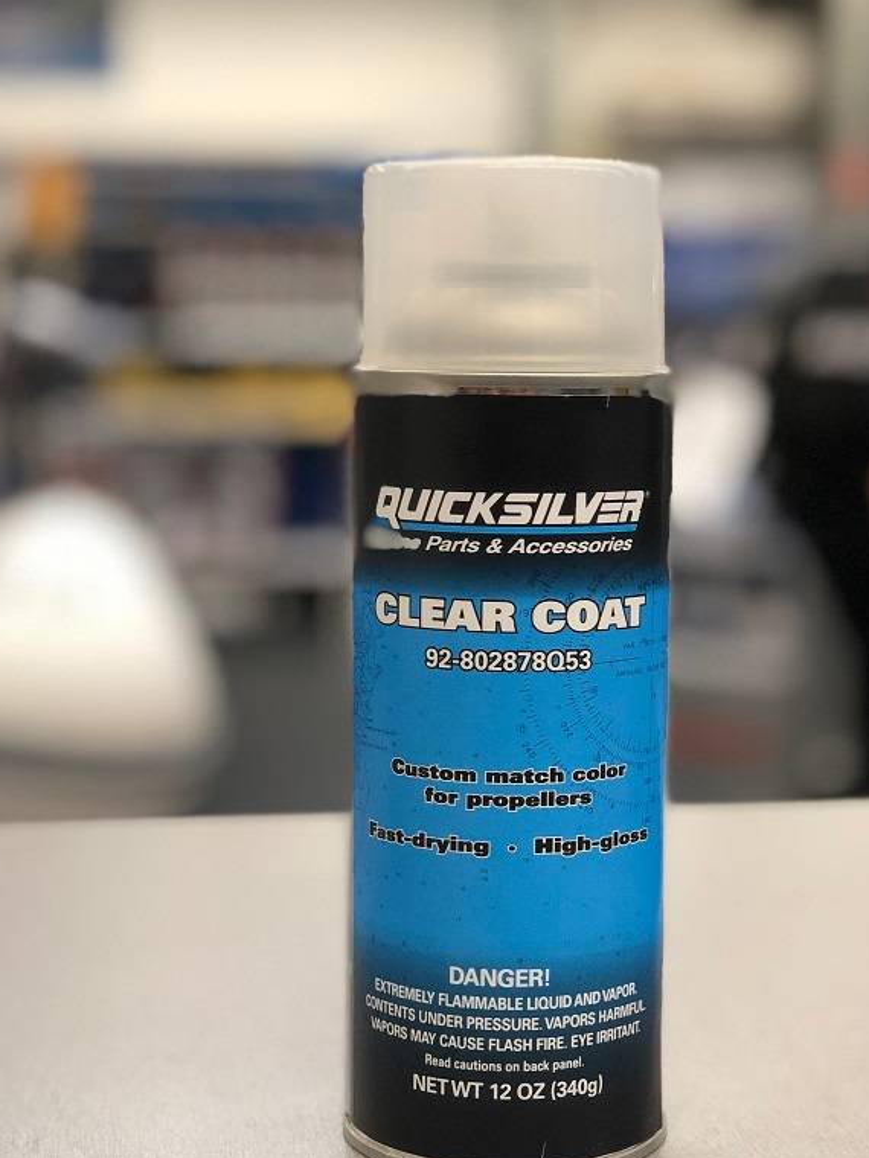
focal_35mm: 69
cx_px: 503
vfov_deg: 28.1
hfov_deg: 21.3
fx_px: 2310
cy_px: 641
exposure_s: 1/50
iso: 100
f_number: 2.4
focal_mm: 6
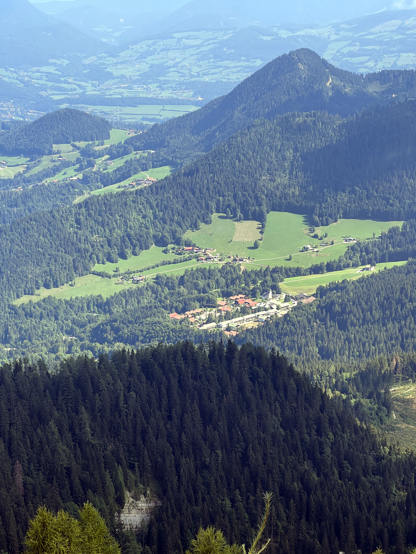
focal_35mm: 77
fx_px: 1234
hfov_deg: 19.1
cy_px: 277
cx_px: 208
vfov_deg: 25.3
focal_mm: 9
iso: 32
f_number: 2.8
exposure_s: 1/267
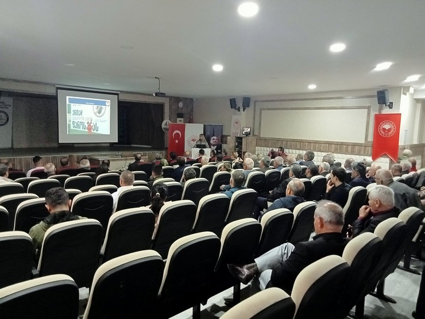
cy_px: 160
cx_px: 212
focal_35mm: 28
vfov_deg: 49.7
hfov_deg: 63.4
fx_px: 344
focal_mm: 3.46
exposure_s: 1/25
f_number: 2.2
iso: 1174
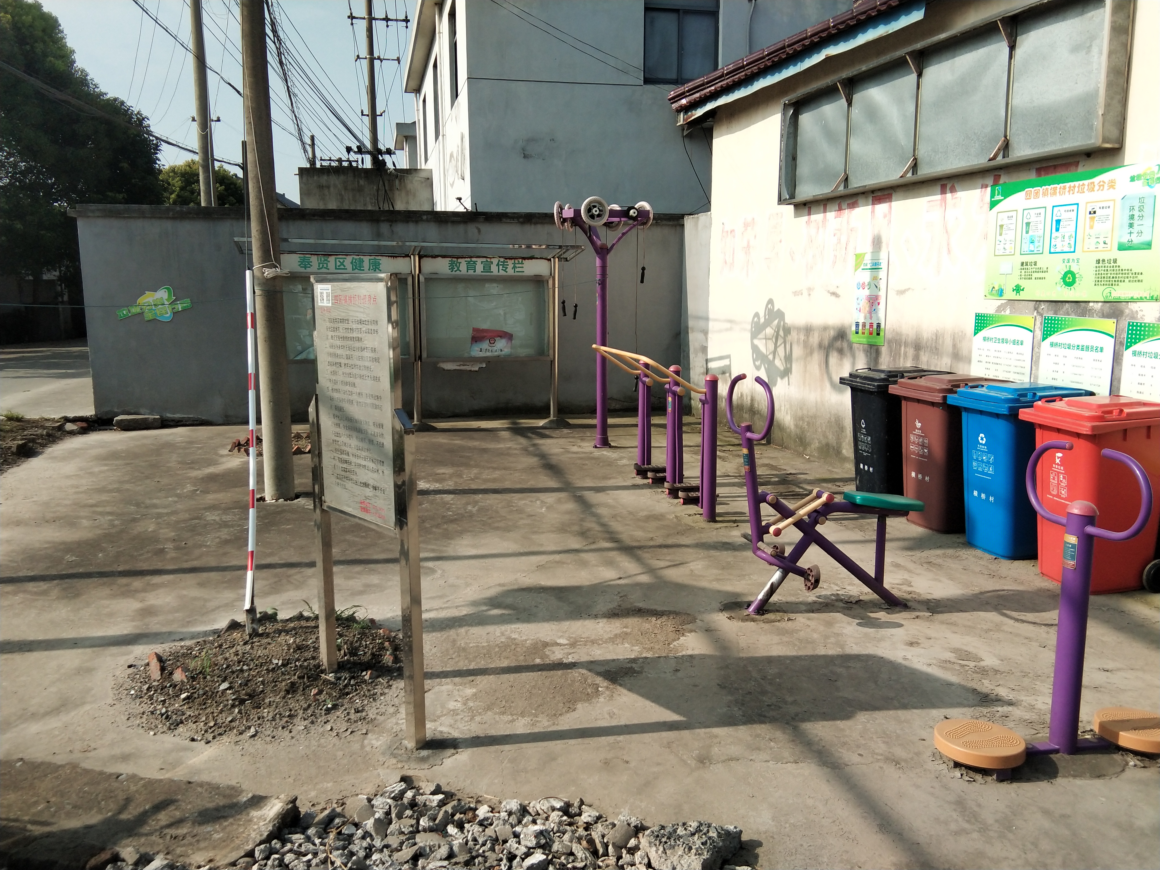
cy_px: 435
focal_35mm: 31
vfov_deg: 45.4
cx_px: 580
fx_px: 1039
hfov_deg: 58.4
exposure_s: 1/1121
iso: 50
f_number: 2.2
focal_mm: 3.69
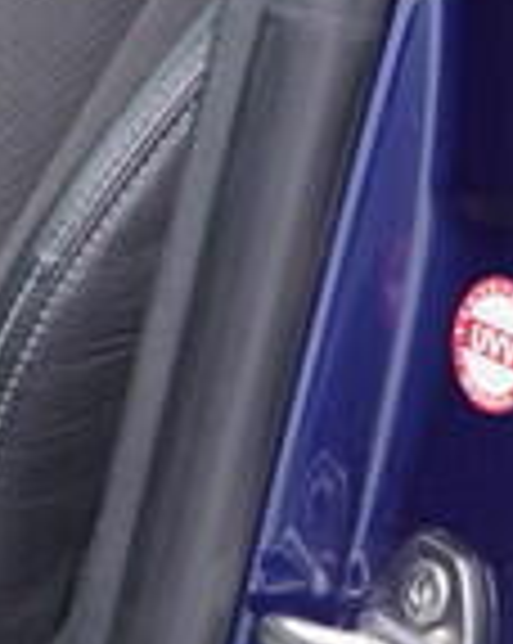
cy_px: -43
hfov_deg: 5.9
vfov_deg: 7.9
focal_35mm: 242
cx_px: -1098
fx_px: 4603
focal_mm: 24
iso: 160
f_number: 2.8
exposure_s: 1/40
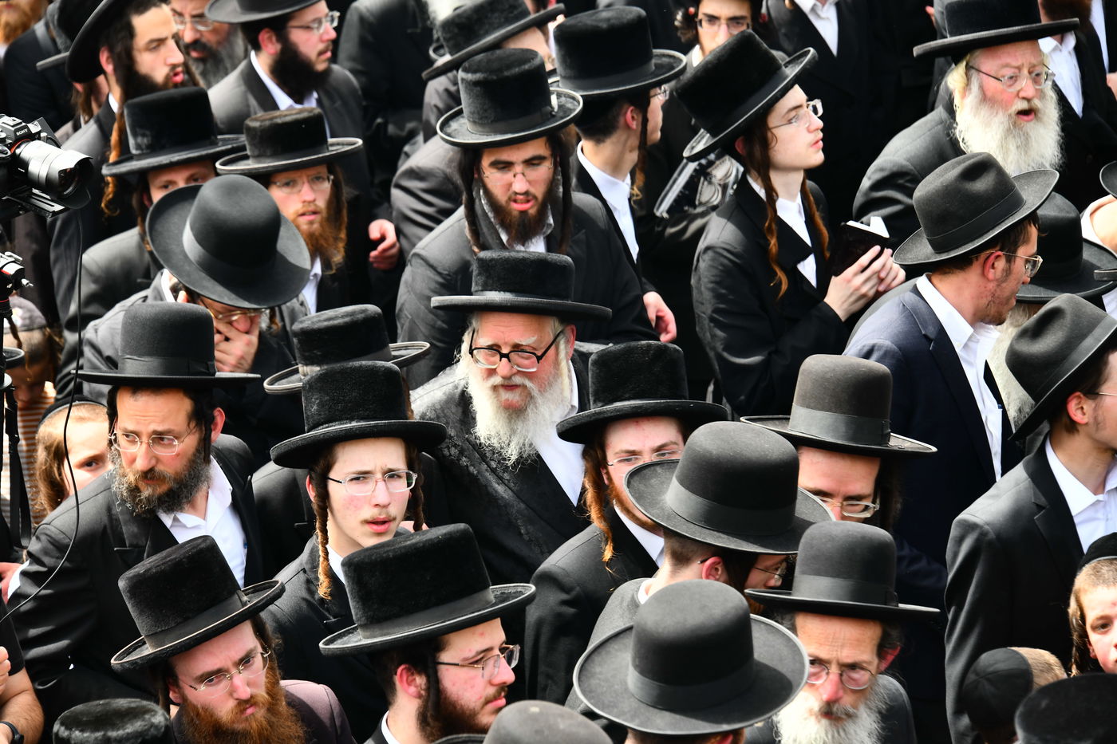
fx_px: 5274
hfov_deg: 12.1
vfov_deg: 8.1
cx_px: 558
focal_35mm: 170
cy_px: 372
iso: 250
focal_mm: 170
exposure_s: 1/160
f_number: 7.1
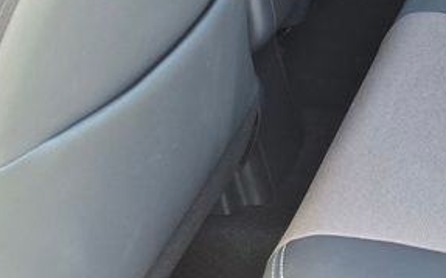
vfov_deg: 14.2
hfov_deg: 20.6
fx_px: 1057
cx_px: 654
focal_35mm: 87
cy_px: -120
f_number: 1.8
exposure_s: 1/180
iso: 200
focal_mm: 5.4
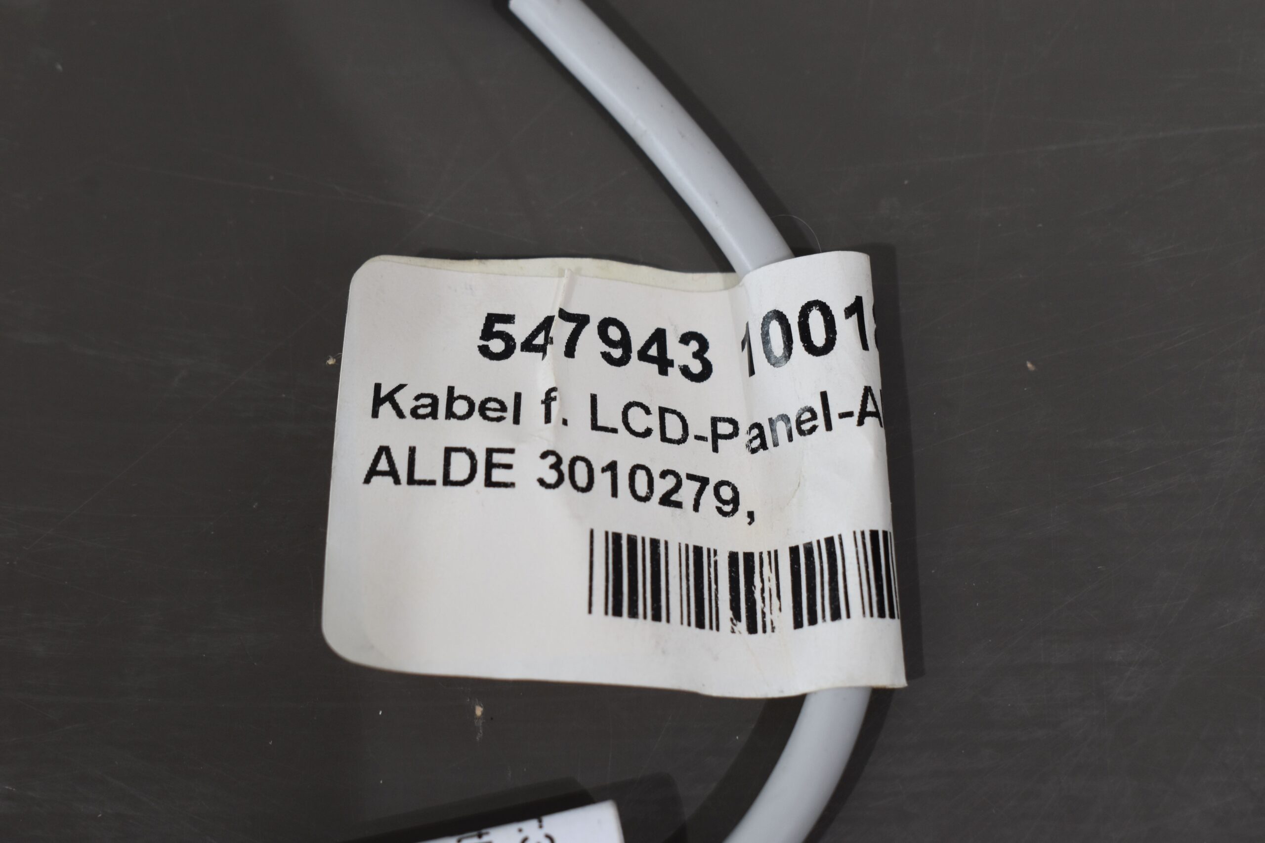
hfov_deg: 28.1
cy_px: 422
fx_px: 2530
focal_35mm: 72
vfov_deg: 18.9
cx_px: 632
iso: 400
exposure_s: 1/60
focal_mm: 48
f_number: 8
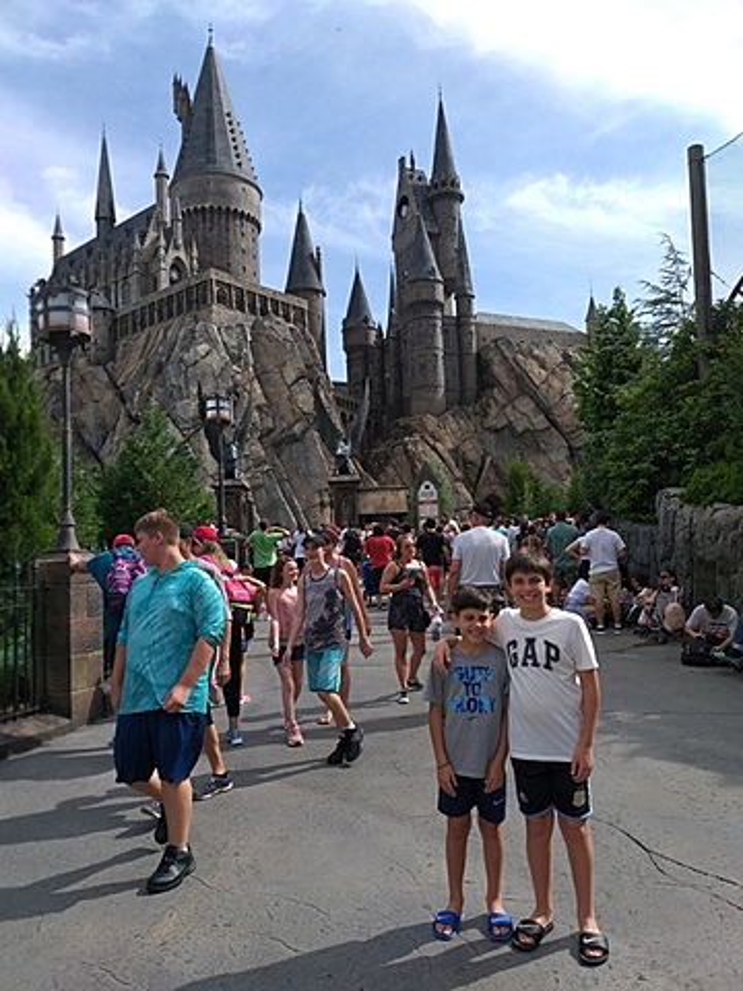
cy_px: 496
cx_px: 372
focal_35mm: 26
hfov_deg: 53.1
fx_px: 744
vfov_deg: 67.3
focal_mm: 3.93
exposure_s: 1/1696
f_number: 1.7
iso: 40
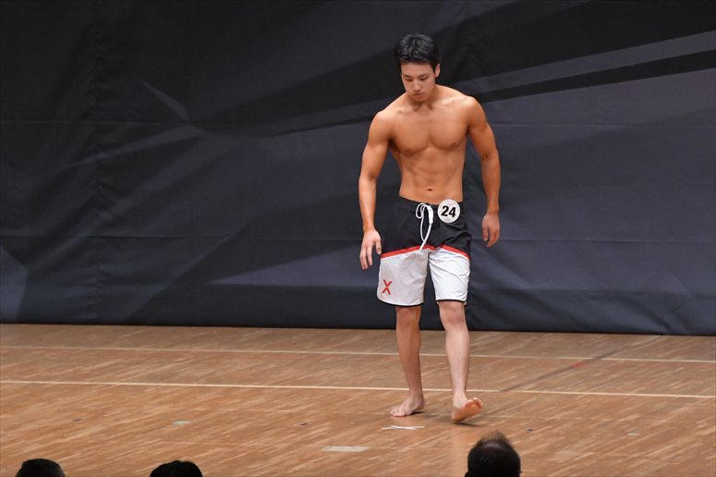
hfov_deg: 7.2
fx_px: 5666
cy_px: 238
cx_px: 358
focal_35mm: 285
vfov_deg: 4.8
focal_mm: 190
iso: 6400
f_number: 5.6
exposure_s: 1/400
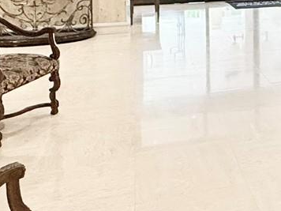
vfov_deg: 21.7
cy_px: -40
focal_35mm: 63
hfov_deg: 27.1
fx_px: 511
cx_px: 339
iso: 250
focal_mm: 2.22
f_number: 2.2
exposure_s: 1/120
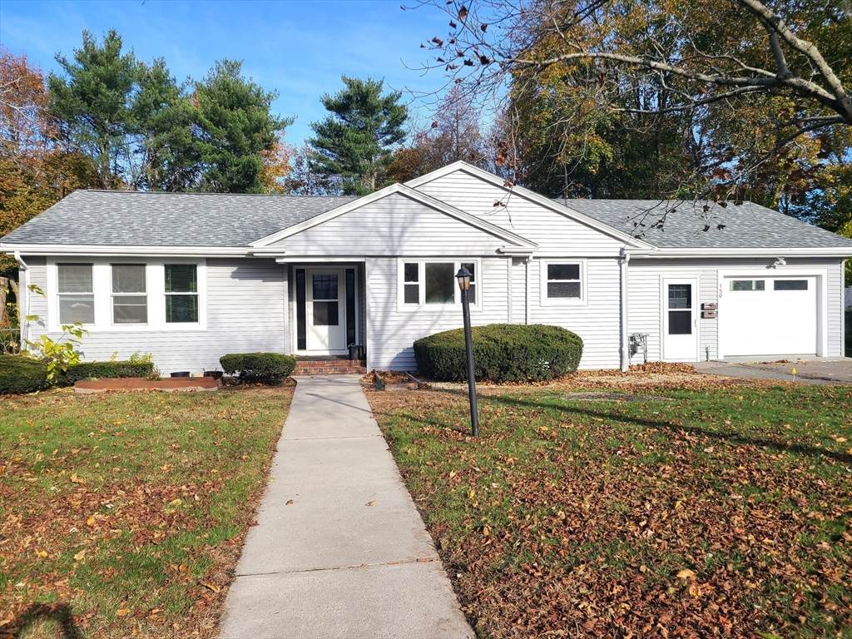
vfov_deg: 53.1
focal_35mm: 26
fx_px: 640
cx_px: 426
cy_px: 320
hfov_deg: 67.3
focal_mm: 5.4
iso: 40
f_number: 1.8
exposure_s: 1/2228
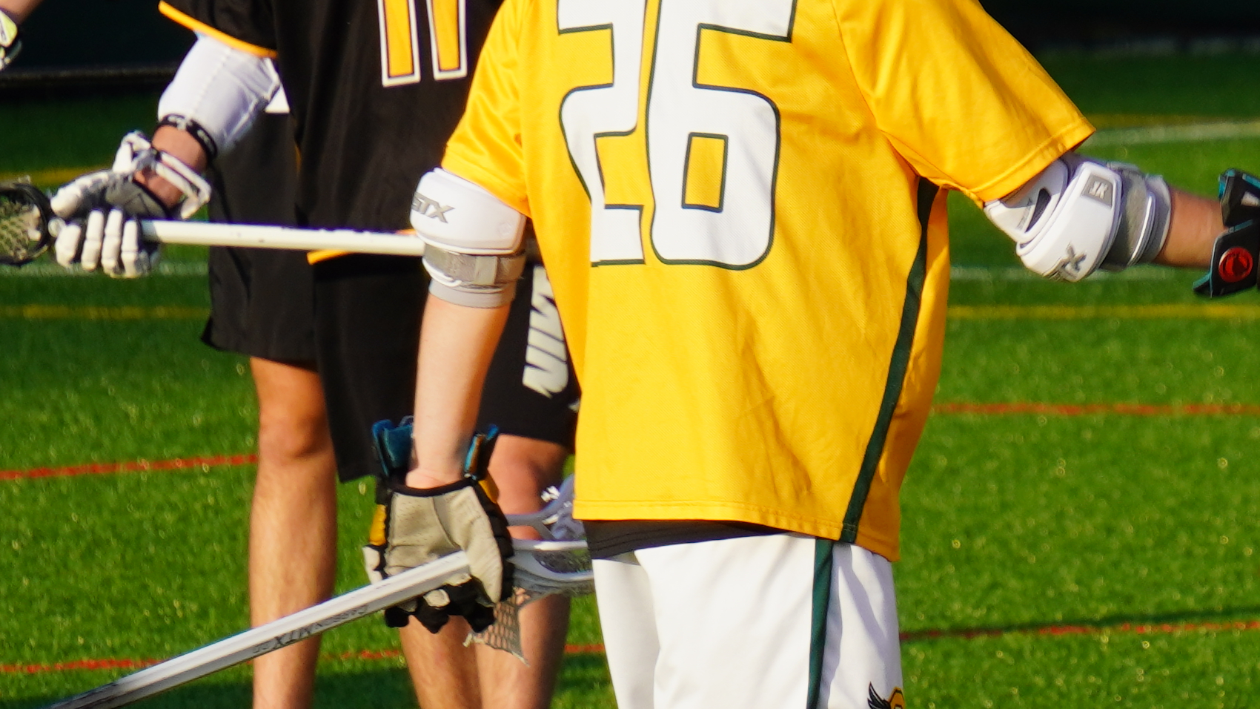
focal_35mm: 1015
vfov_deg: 1.2
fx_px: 33904
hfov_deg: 2.1
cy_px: 142
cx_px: 1557
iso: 125
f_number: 6.3
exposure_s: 1/320
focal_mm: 183
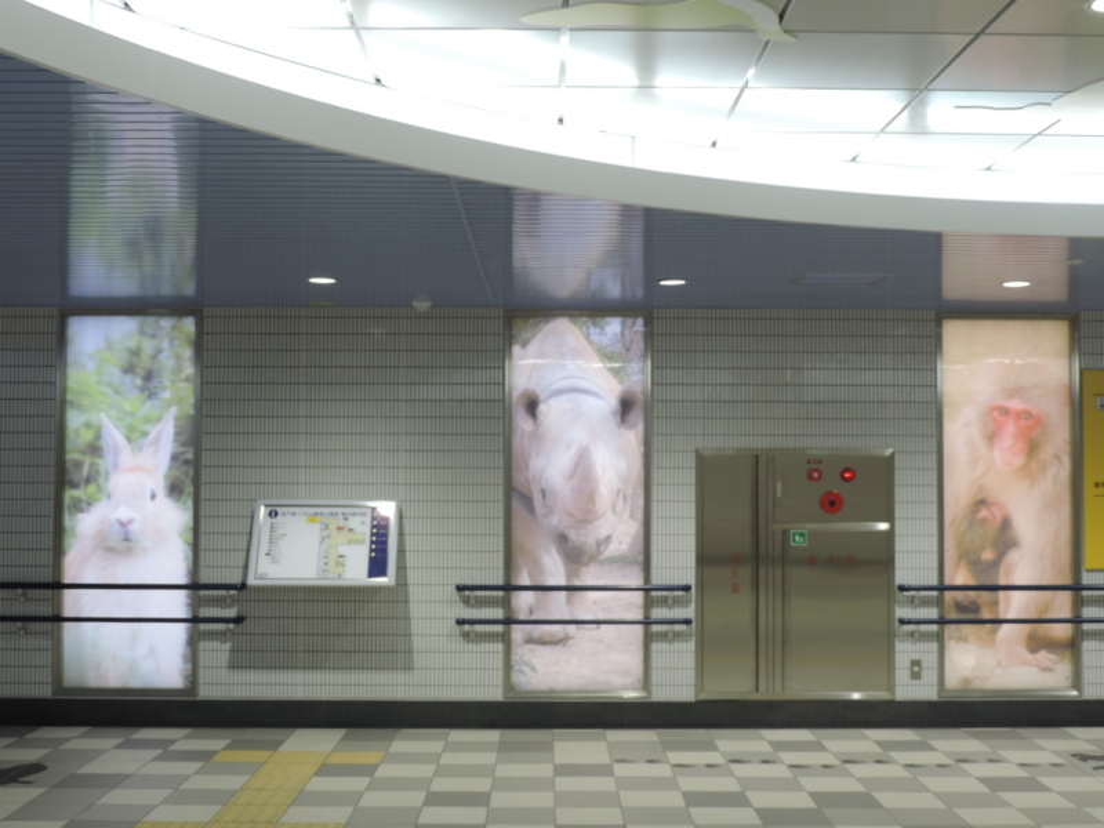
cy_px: 414
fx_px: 1371
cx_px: 552
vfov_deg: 33.6
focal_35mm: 43
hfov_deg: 43.9
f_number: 3.4
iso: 160
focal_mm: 7.6
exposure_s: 1/50
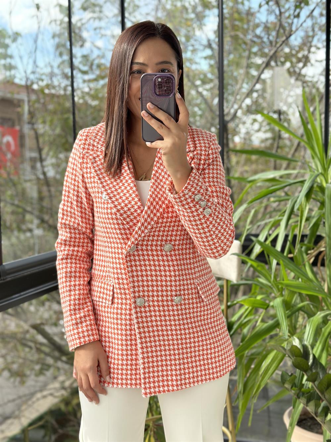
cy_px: 221
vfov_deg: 39.7
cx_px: 166
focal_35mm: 48
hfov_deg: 30.3
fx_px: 612
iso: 80
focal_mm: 6.86
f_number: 1.78
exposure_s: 1/300
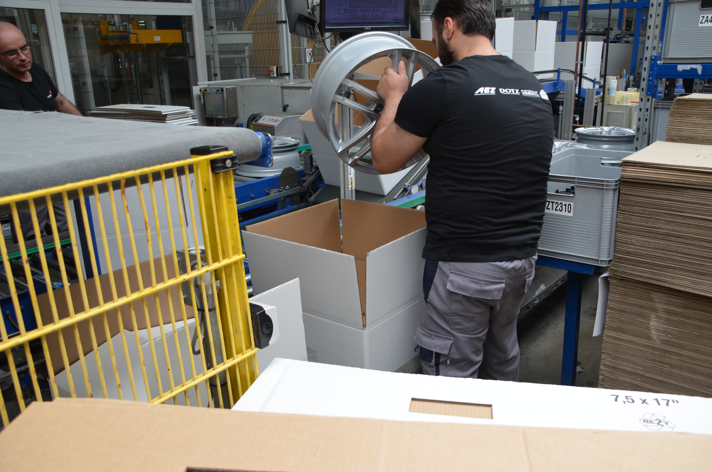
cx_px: 356
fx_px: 651
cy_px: 236
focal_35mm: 33
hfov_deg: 57.3
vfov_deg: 39.8
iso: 360
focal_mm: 22
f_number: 5.6
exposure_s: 1/125
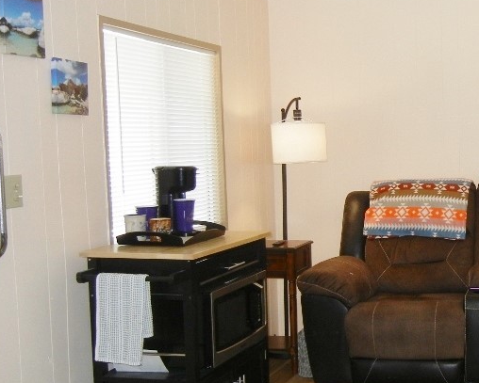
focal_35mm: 59
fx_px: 837
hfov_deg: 29.9
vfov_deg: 25.8
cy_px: 212
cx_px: 472
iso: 200
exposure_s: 1/30
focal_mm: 5.4
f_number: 3.5
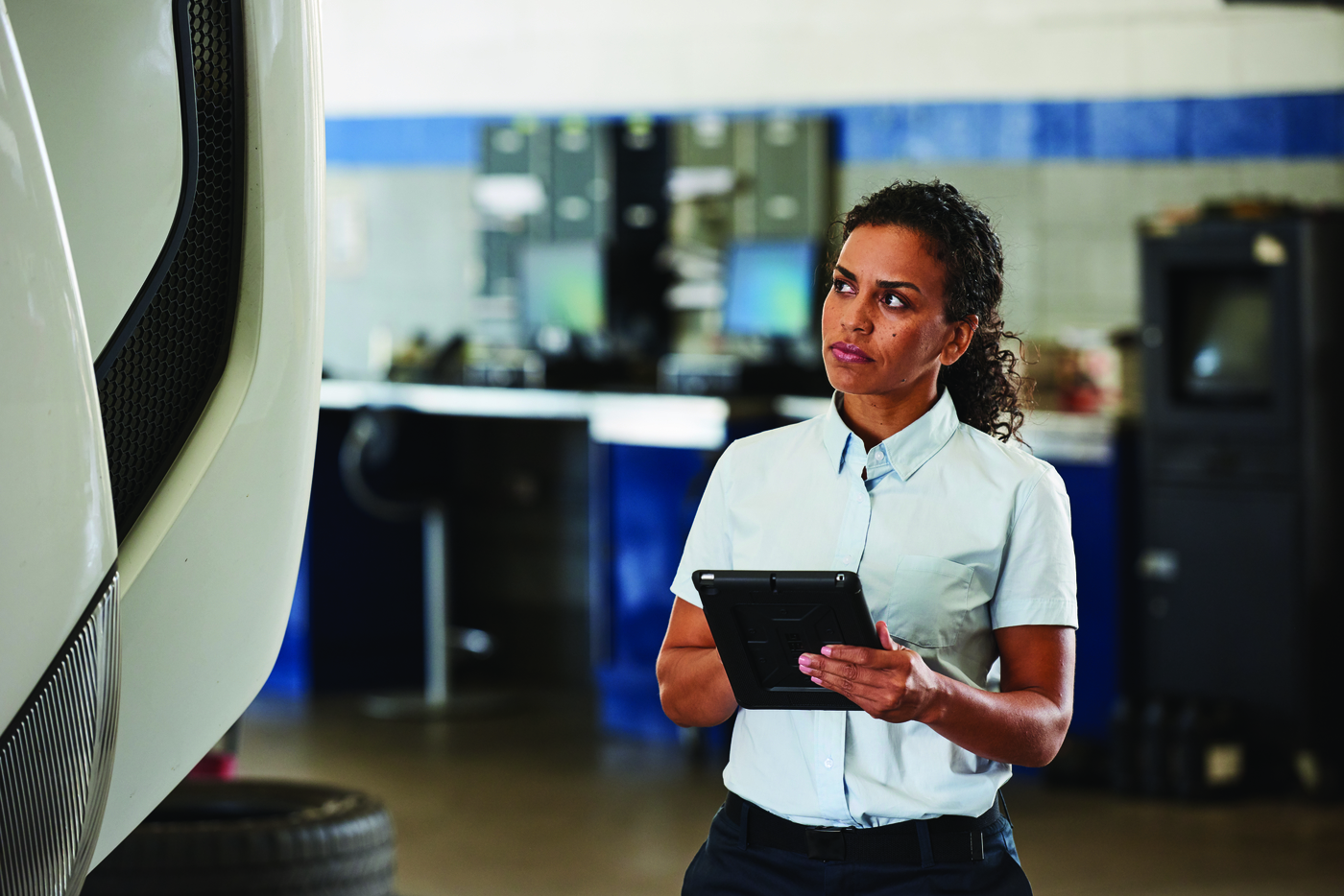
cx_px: 672
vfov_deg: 9.8
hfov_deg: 14.7
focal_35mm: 140
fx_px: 5227
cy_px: 448
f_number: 4
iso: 640
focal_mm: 140
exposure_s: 1/200
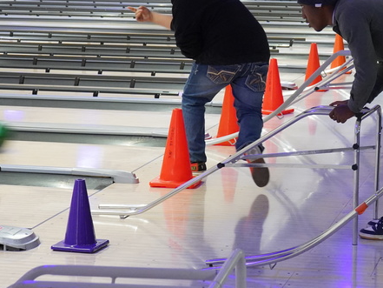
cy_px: 101
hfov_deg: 16.8
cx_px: 304
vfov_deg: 12.8
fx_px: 1284
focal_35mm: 116
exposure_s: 1/60
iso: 6400
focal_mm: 52
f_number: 7.1
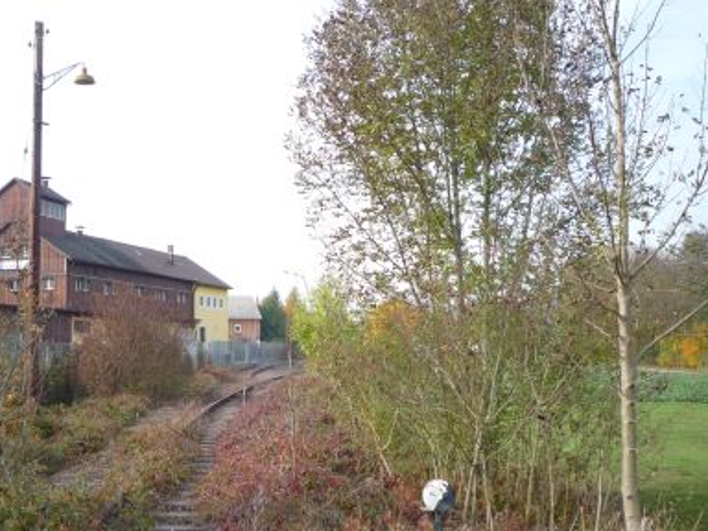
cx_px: 271
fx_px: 818
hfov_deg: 46.4
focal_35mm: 40
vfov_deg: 35.9
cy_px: 302
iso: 100
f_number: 4
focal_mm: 5.2
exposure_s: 1/160
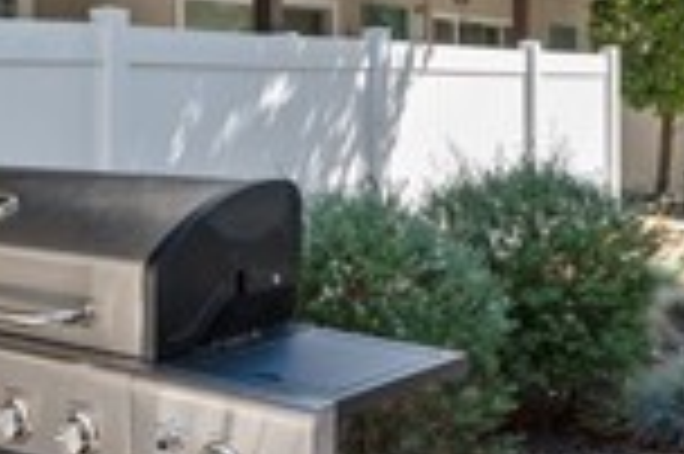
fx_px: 1120
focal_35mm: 59
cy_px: 108
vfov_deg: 22.7
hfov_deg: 33.3
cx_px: 166
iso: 100
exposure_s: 1/50
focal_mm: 14
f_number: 9
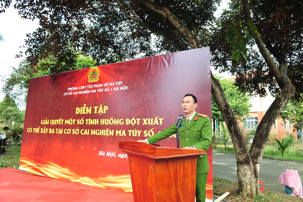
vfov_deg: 53.1
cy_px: 101
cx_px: 152
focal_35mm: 24
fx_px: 202
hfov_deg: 73.8
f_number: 7.1
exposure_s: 1/100
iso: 320
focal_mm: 24
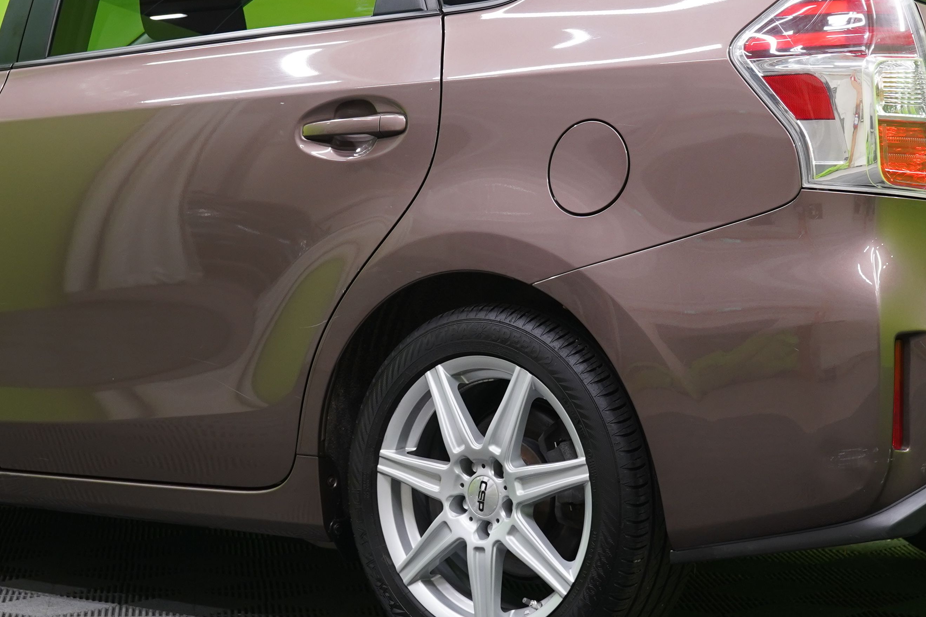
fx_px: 2984
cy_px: 255
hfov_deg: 17.6
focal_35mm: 116
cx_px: 396
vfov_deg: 11.8
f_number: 6.3
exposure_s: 1/25
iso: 800
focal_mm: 51
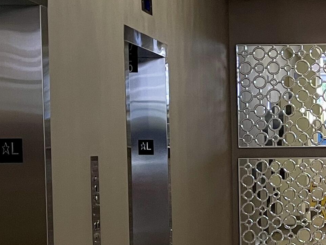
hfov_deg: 26.5
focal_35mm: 69
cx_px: 334
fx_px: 650
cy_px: 160
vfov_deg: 21.3
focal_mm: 5.1
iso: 250
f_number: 1.6
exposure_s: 1/60
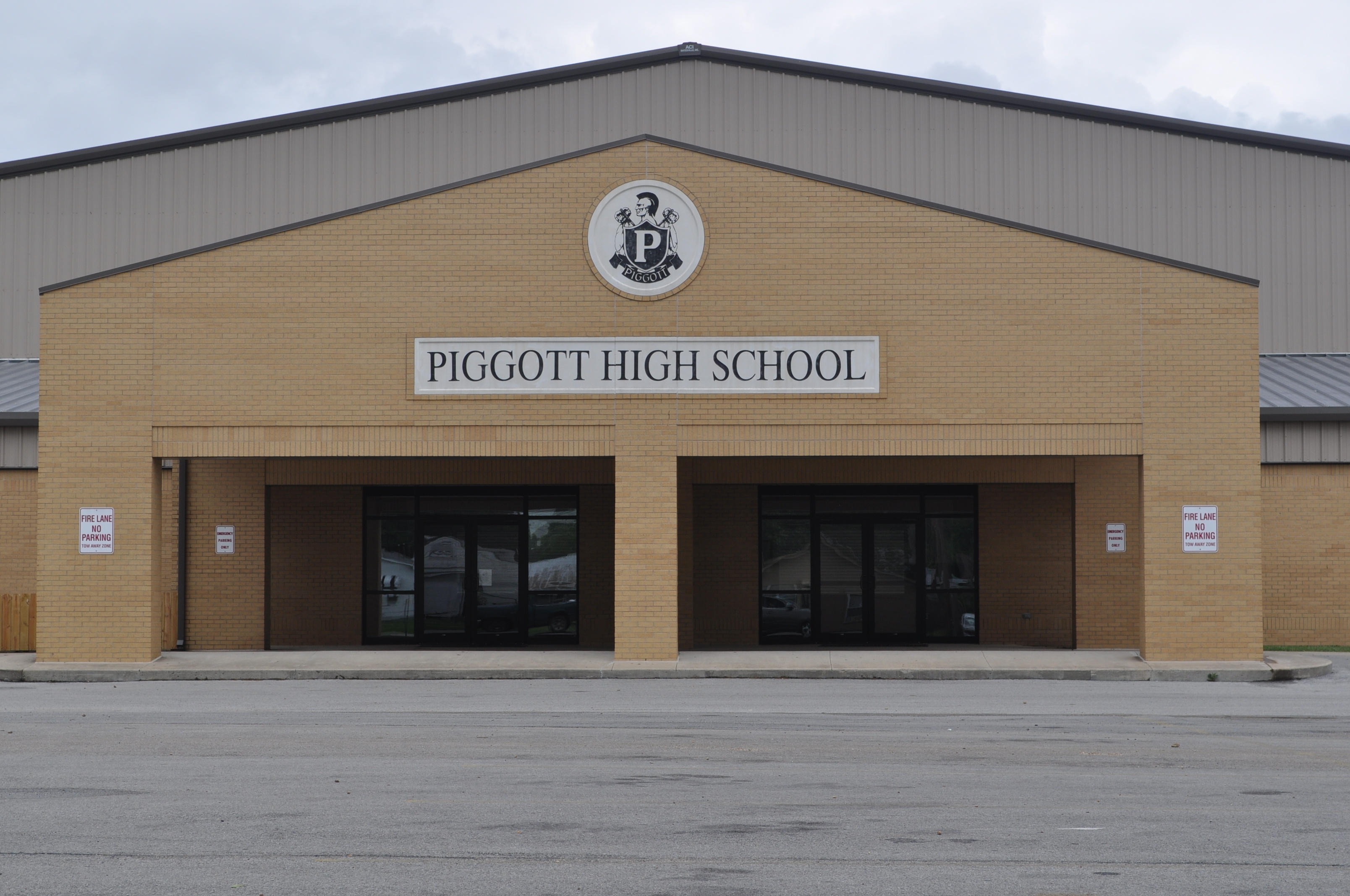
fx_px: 2809
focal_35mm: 75
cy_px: 448
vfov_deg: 18.1
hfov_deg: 27.0
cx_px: 675
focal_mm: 50
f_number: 10
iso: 200
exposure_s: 1/400
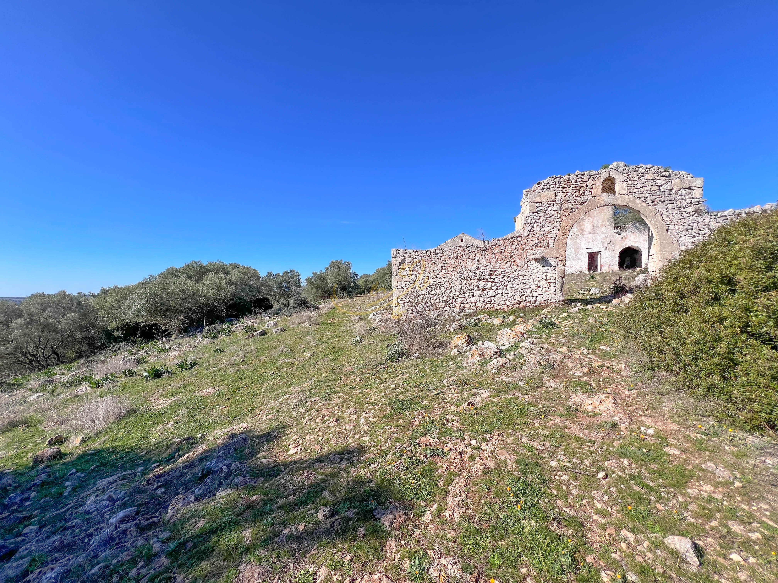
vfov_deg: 89.9
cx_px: 389
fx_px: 292
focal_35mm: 13
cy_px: 292
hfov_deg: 106.2
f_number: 1.8
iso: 32
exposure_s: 1/1700
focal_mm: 1.57
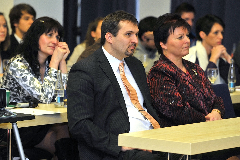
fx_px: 1200
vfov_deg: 7.6
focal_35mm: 180
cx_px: 120
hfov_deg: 11.4
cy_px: 80
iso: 320
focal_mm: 120
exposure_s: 1/60
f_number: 2.8
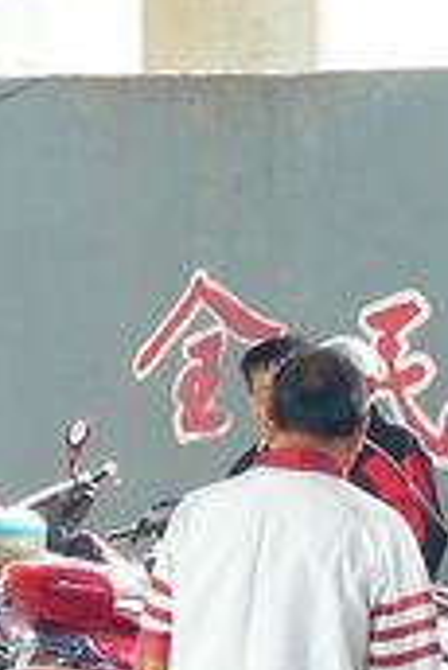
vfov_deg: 4.8
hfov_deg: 3.2
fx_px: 8029
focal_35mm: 431
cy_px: 763
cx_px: 849
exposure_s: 1/15
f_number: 3.2
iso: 100
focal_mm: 19.9
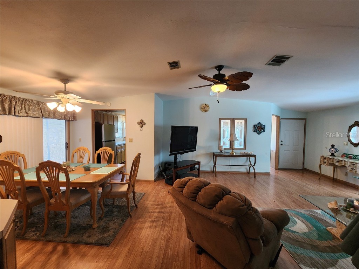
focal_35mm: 13
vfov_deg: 89.9
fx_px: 135
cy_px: 134
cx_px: 180
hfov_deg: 106.2
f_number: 2.2
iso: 200
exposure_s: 1/60
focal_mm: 2.2
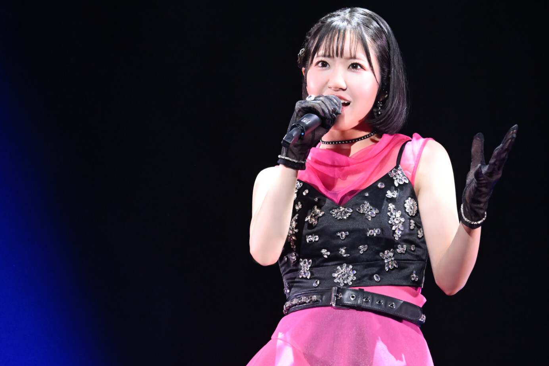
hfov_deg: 5.9
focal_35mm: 348
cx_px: 235
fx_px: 5306
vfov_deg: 3.9
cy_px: 173
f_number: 5
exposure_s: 1/500
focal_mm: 200
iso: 3200
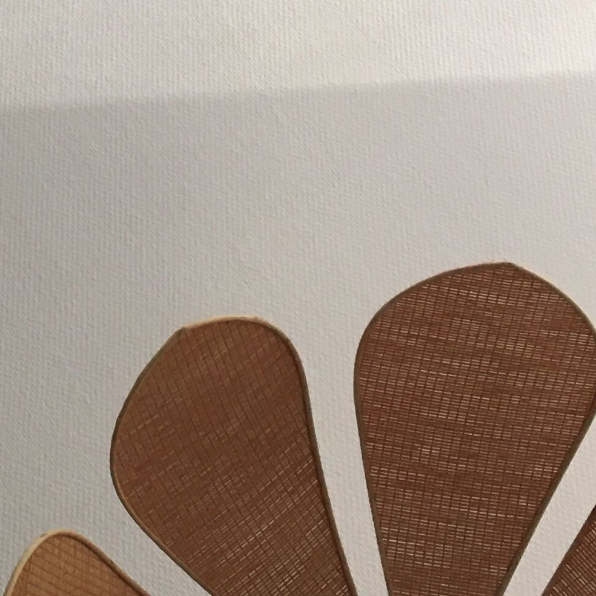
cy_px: 28
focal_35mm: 105
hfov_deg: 15.4
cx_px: -273
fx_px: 2045
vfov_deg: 16.3
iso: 50
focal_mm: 4.15
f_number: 2.2
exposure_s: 1/17
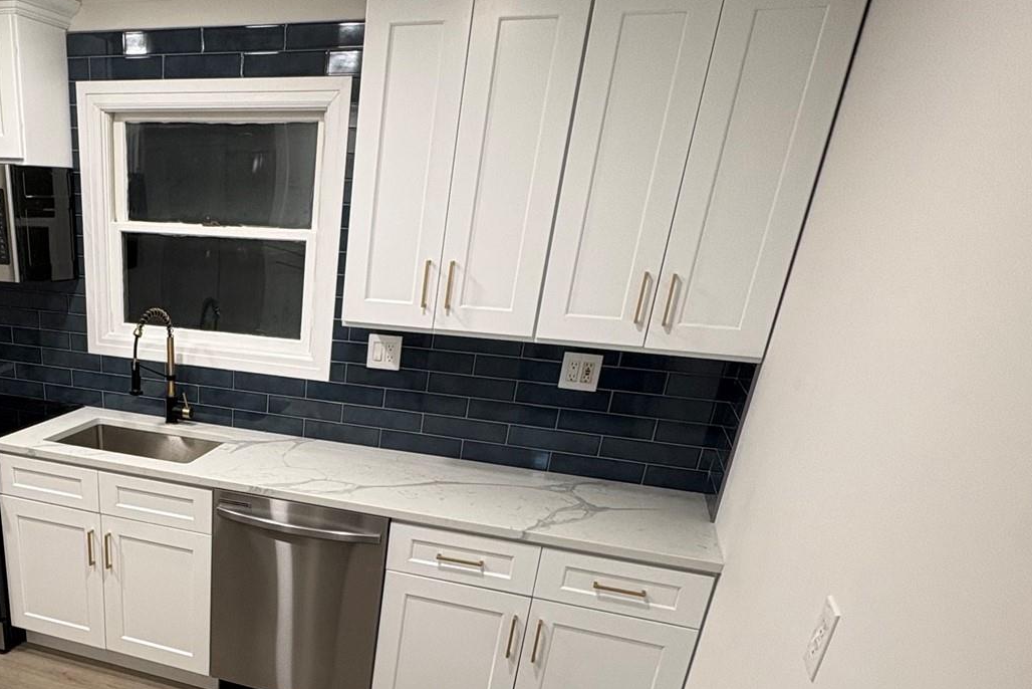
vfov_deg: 42.5
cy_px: 571
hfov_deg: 59.6
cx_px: 236
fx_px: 832
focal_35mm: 29
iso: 160
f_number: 2.2
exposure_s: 1/60
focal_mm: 2.22
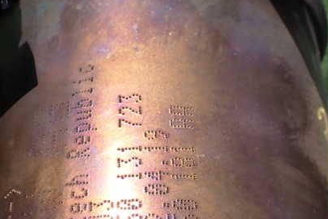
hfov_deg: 33.9
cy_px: 154
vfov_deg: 22.8
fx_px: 538
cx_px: 140
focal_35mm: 59
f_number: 3.5
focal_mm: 6.83
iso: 100
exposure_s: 1/800
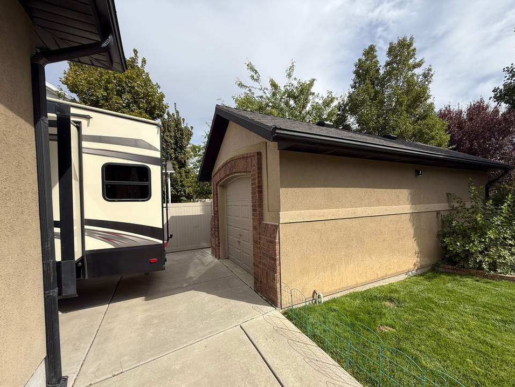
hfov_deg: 98.0
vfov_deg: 81.6
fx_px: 223
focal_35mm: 15
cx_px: 275
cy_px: 207
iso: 50
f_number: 2.2
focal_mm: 2.22
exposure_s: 1/1613
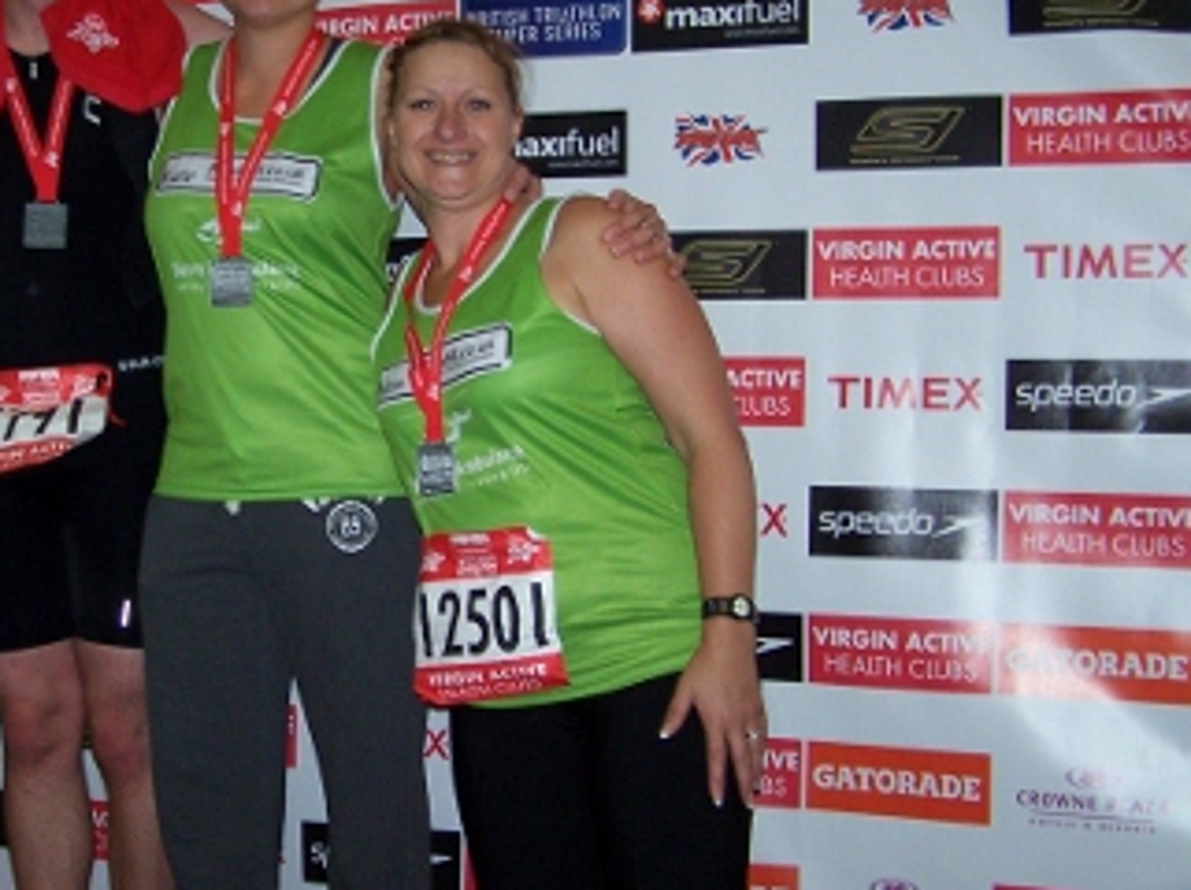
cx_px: 308
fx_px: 2200
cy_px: 451
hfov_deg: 29.8
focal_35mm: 64
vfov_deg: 22.9
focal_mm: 6.3
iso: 140
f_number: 2.8
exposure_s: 1/60
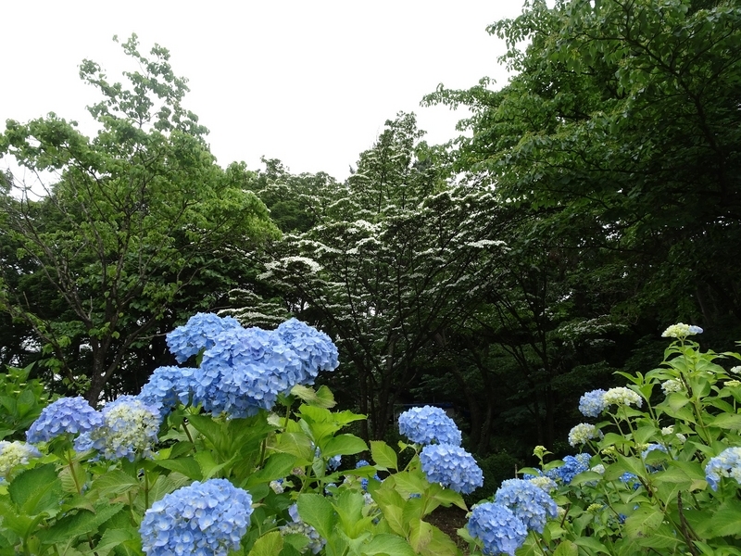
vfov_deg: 56.8
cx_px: 370
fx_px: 514
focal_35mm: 24
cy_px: 278
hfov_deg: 71.6
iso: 80
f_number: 3.5
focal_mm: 4.1
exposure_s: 1/500
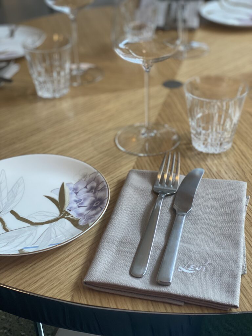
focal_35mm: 52
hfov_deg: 28.0
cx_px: 126
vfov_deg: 36.8
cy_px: 168
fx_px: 505
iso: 160
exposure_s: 1/120
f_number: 2
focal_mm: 6
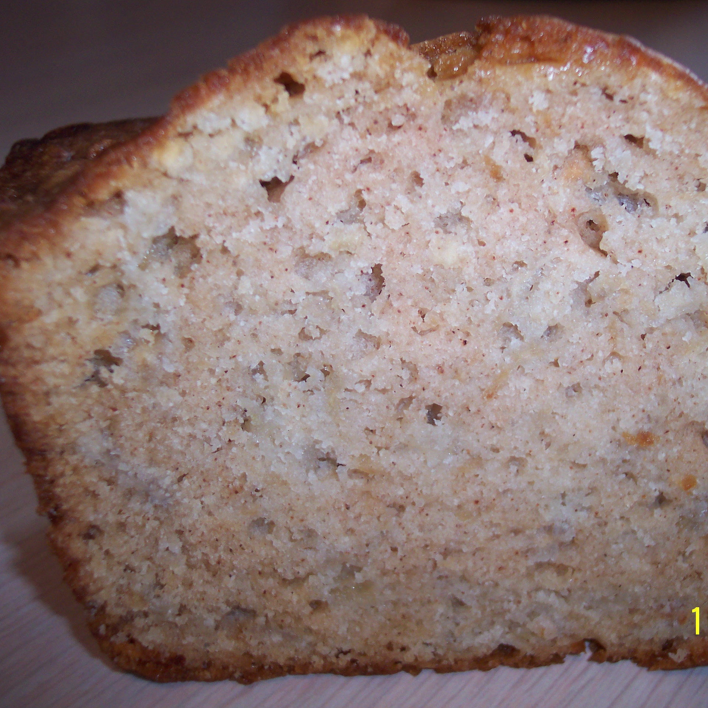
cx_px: 445
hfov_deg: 37.3
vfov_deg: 37.6
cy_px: 354
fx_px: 1041
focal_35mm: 45
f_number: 2.8
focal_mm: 8
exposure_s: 1/30
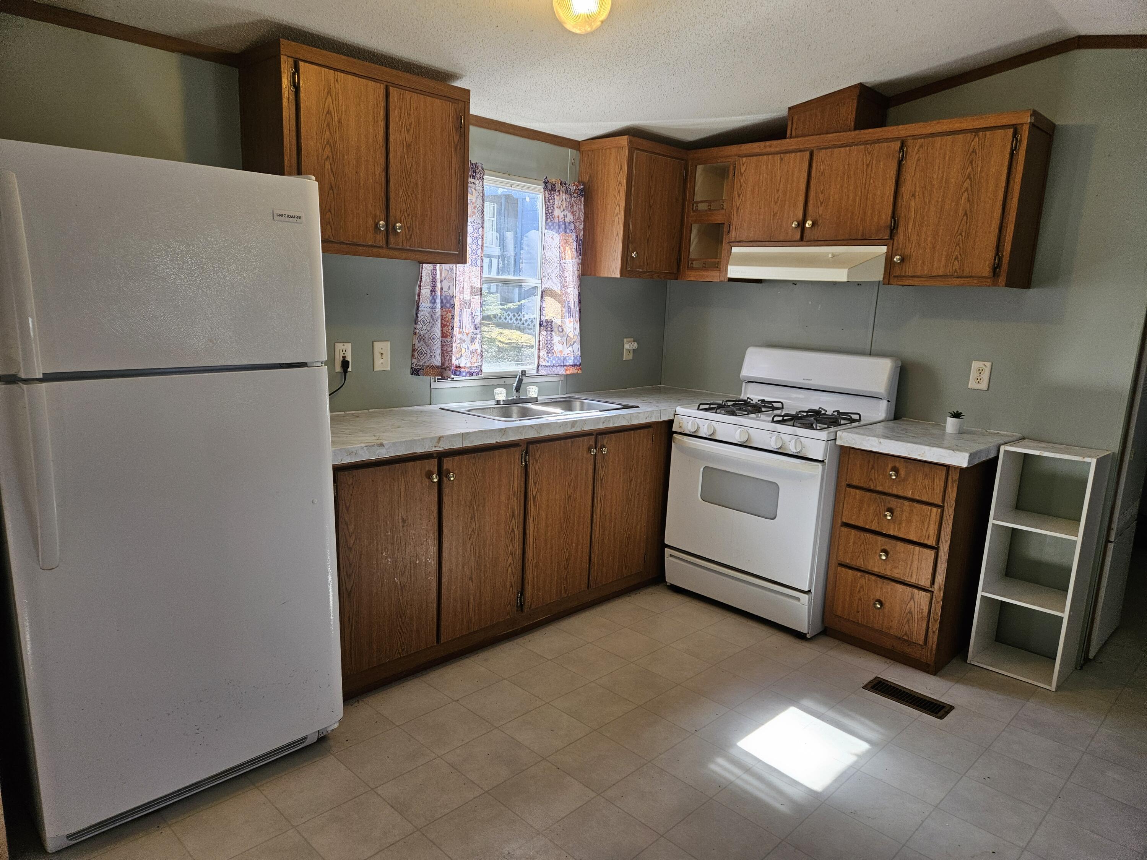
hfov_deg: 73.9
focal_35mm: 23
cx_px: 574
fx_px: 762
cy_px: 430
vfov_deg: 58.9
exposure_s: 1/180
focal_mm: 5.4
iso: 100
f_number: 1.8
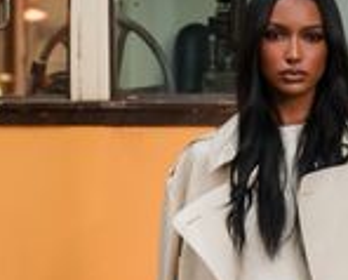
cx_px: 296
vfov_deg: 6.8
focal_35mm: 225
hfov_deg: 8.5
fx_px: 2322
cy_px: 426
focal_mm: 74
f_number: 2.8
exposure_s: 1/250
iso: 2500
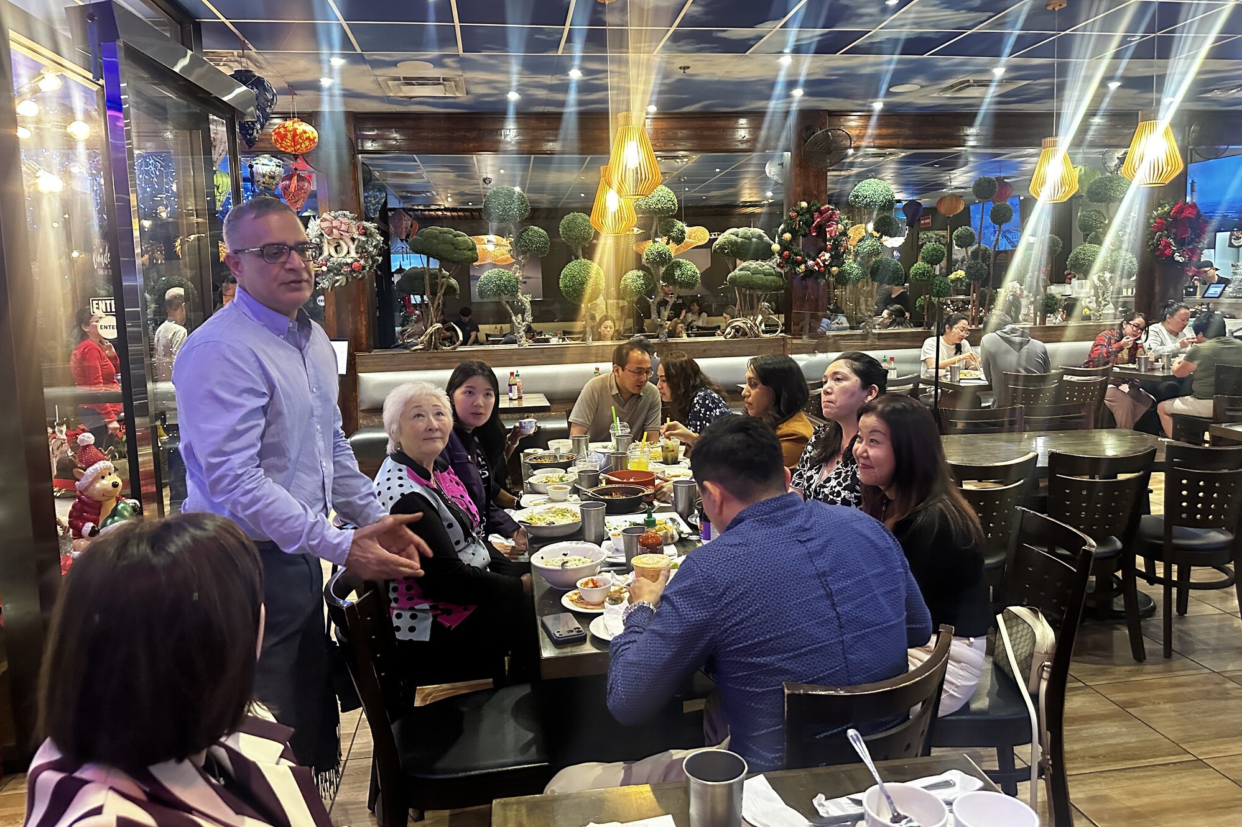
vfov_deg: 51.2
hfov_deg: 71.5
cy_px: 378
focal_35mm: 25
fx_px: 862
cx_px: 621
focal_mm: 6.86
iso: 800
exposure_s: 1/60
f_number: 1.78
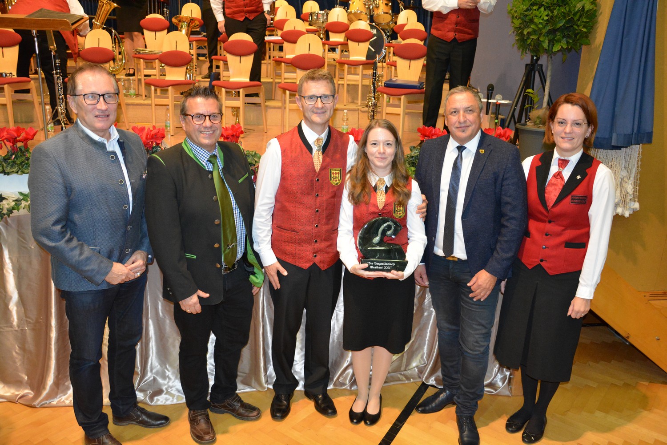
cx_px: 334
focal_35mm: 32
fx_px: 584
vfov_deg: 41.7
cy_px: 222
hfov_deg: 59.5
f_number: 3.8
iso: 2800
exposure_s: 1/60
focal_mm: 21
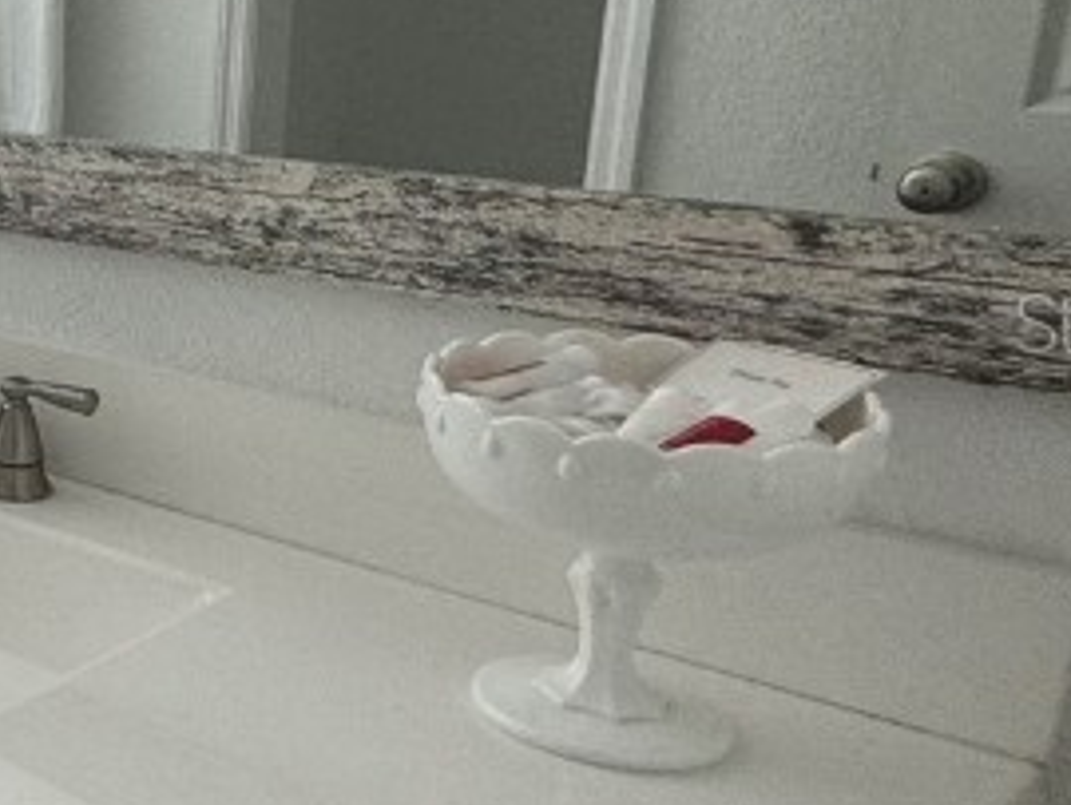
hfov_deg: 24.9
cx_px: -643
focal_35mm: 53
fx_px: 1641
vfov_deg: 27.5
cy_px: 321
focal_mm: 2.22
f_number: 2.2
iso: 80
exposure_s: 1/99
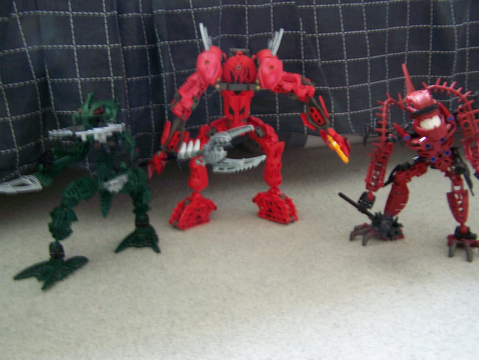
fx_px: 526
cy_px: 180
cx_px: 240
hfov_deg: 48.9
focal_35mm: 38
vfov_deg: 37.8
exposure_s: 1/8
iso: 160
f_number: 2.8
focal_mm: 6.3
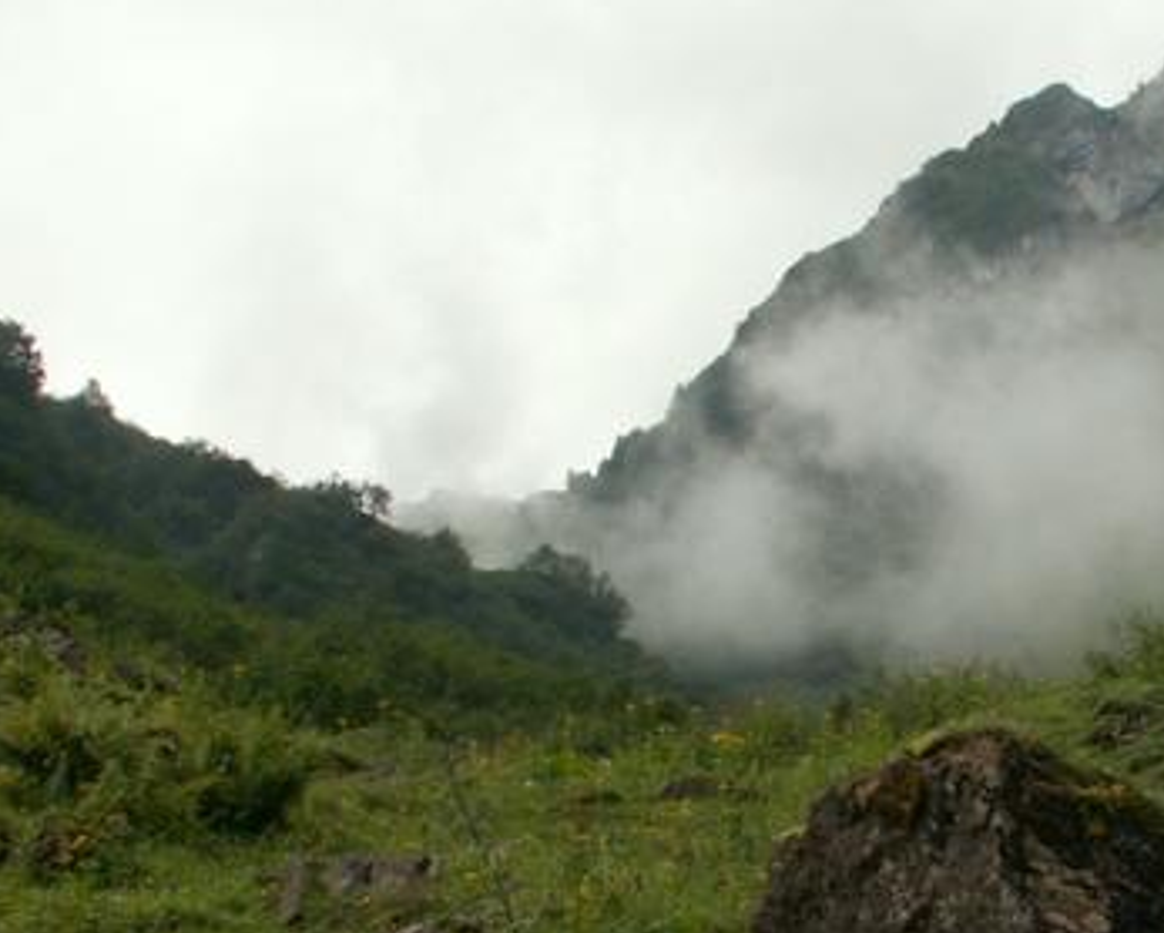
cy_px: 571
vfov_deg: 24.2
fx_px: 2172
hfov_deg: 29.3
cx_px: 933
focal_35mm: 63
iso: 50
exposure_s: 1/160
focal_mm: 5.86
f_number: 6.3
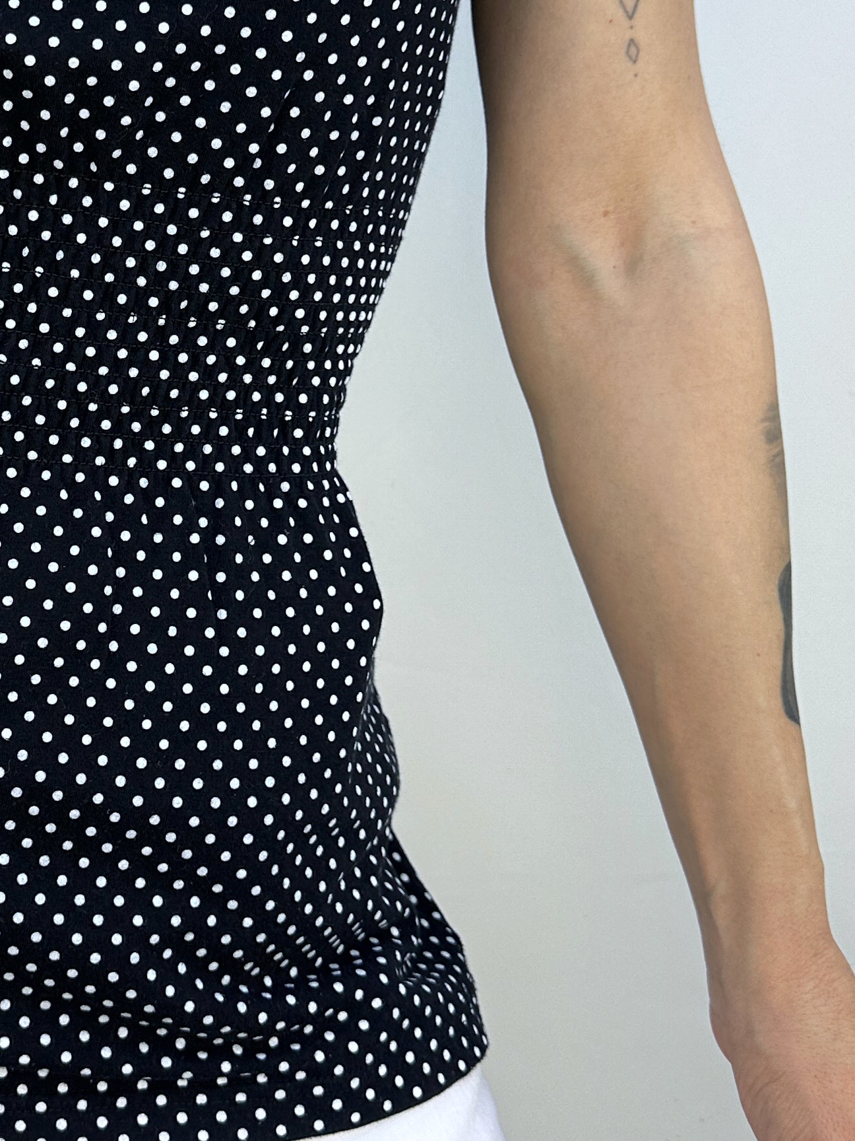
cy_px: 352
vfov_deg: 33.9
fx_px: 1844
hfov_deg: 25.2
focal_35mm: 56
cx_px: 66
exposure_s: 1/437
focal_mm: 6.86
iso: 80
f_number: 1.78
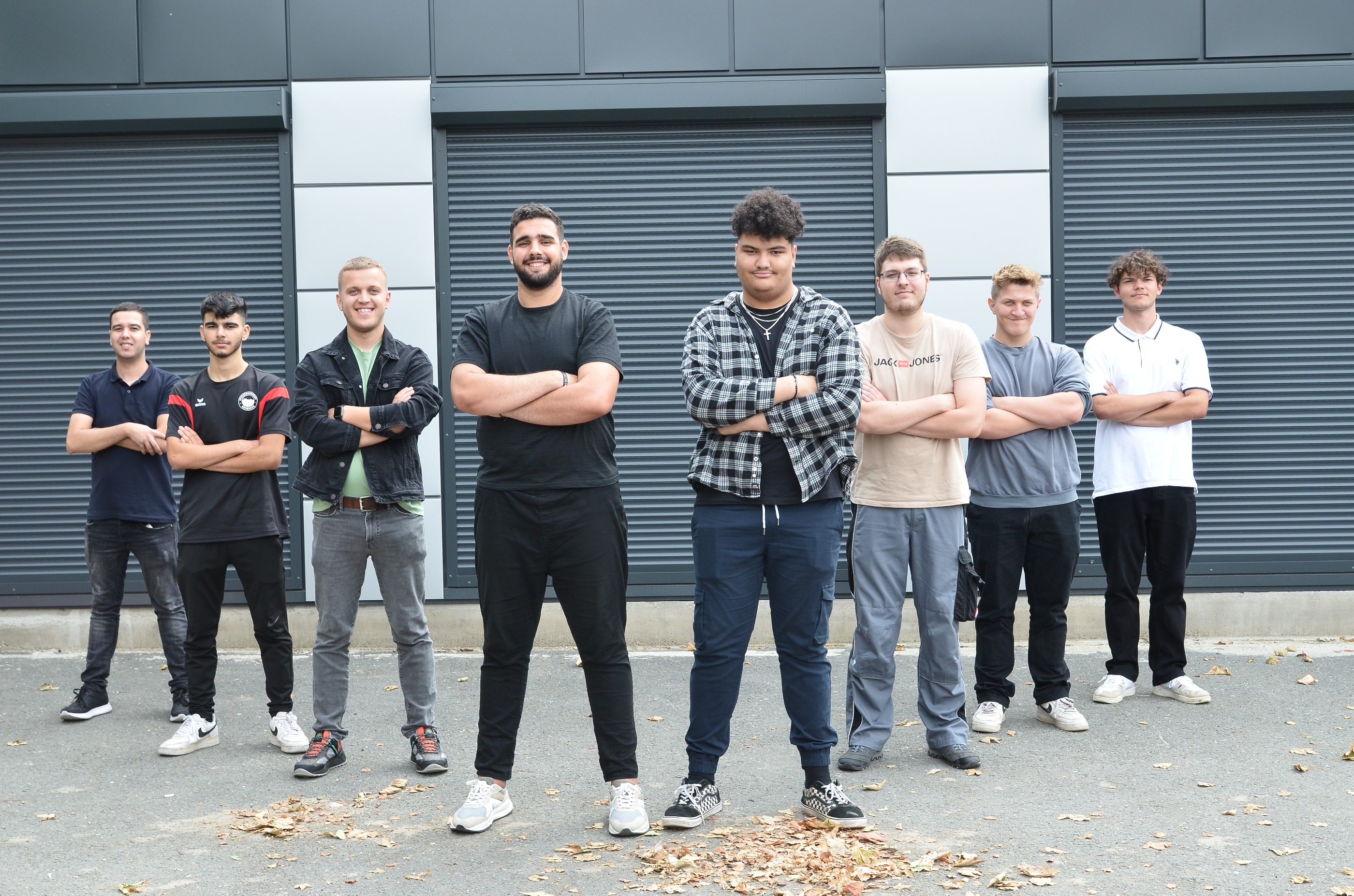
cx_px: 677
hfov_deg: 36.9
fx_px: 2027
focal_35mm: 54
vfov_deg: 24.9
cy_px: 448
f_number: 8
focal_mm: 36
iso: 400
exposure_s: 1/250
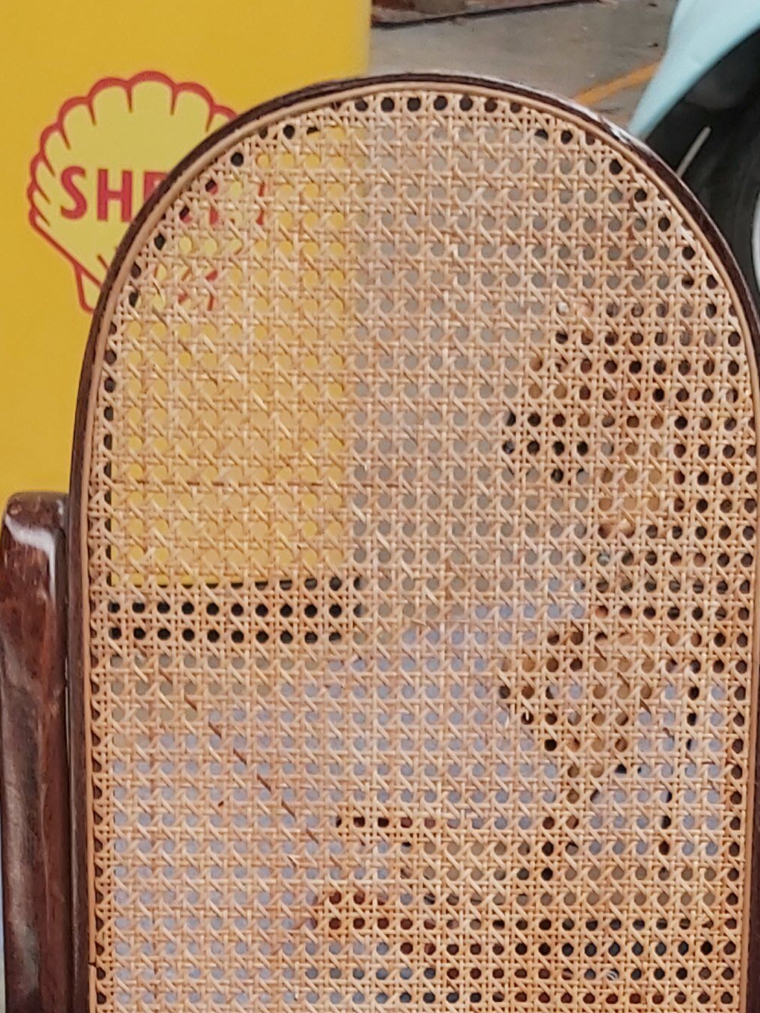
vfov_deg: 23.1
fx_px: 2254
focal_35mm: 77
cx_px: 497
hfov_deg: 19.1
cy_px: 1243
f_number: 1.7
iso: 100
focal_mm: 3.92
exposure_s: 1/50
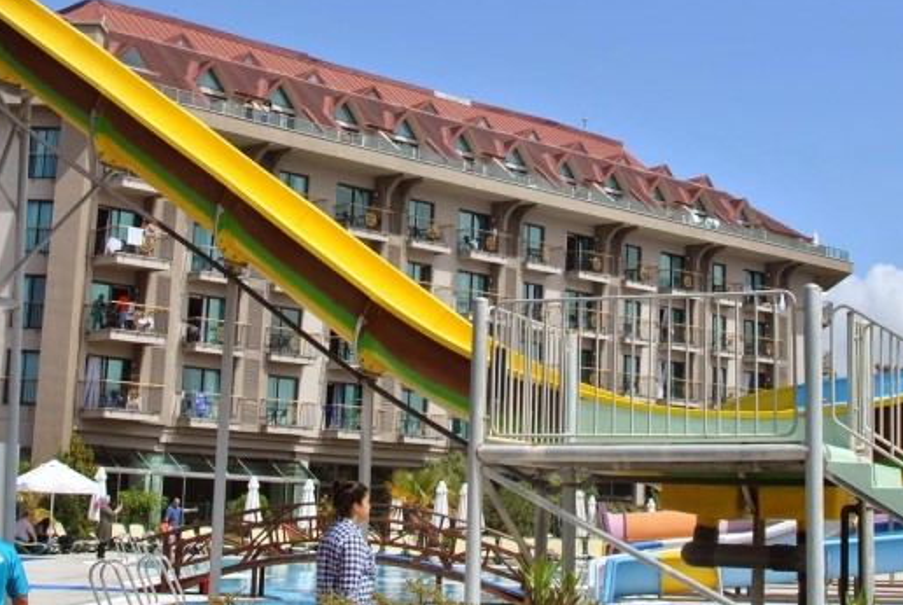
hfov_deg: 33.3
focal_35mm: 60
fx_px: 1508
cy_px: 117
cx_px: 500
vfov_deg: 22.4
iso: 100
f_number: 9
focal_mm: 18
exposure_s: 1/320
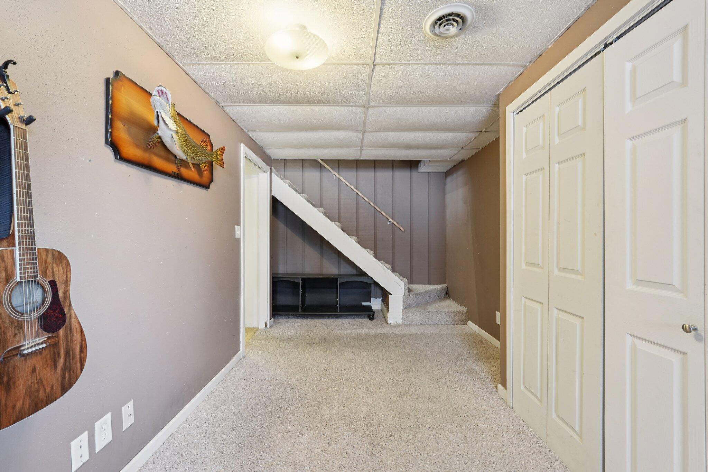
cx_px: 354
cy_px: 236
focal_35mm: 16
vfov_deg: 72.0
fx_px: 324
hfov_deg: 95.0
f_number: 8
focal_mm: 16.5
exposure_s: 1/2.5
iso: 400
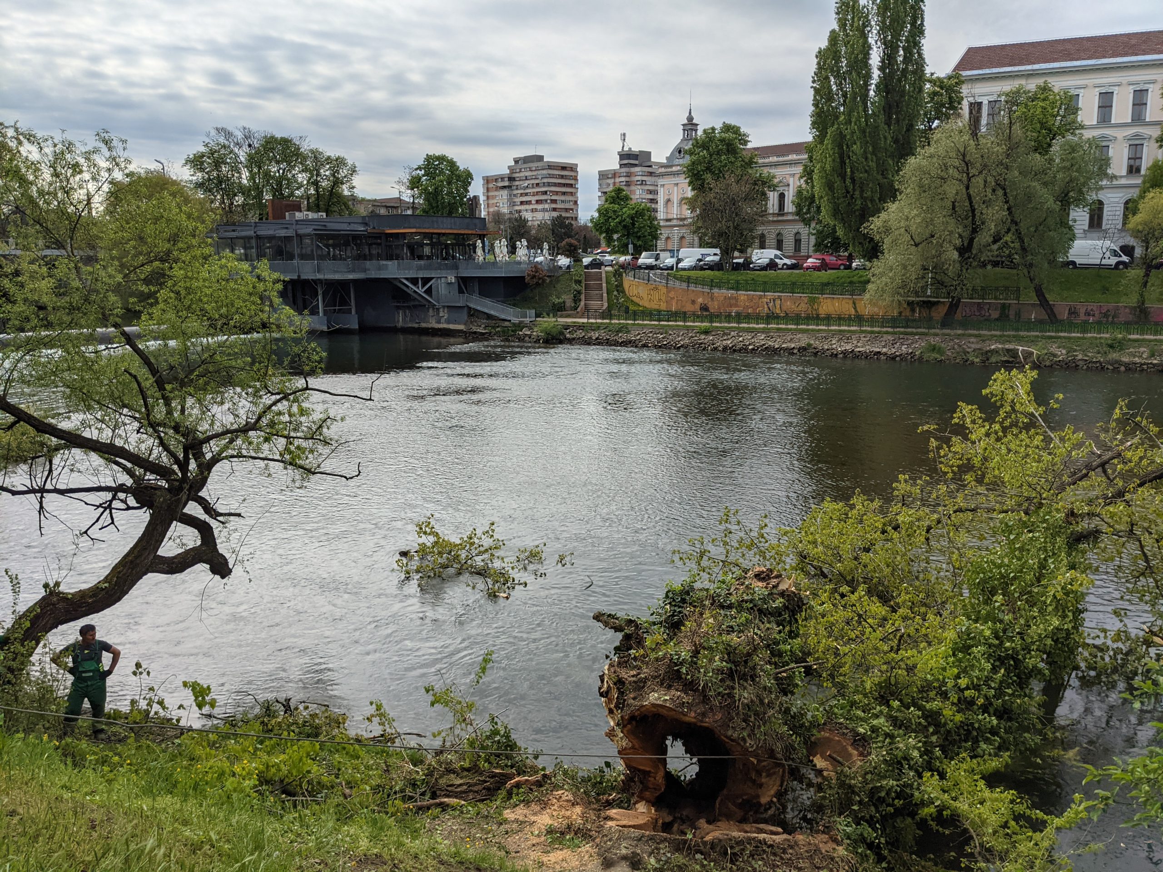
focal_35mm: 27
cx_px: 582
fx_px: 907
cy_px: 436
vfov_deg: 51.4
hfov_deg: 65.3
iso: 91
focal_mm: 4.38
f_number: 1.73
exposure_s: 1/5882
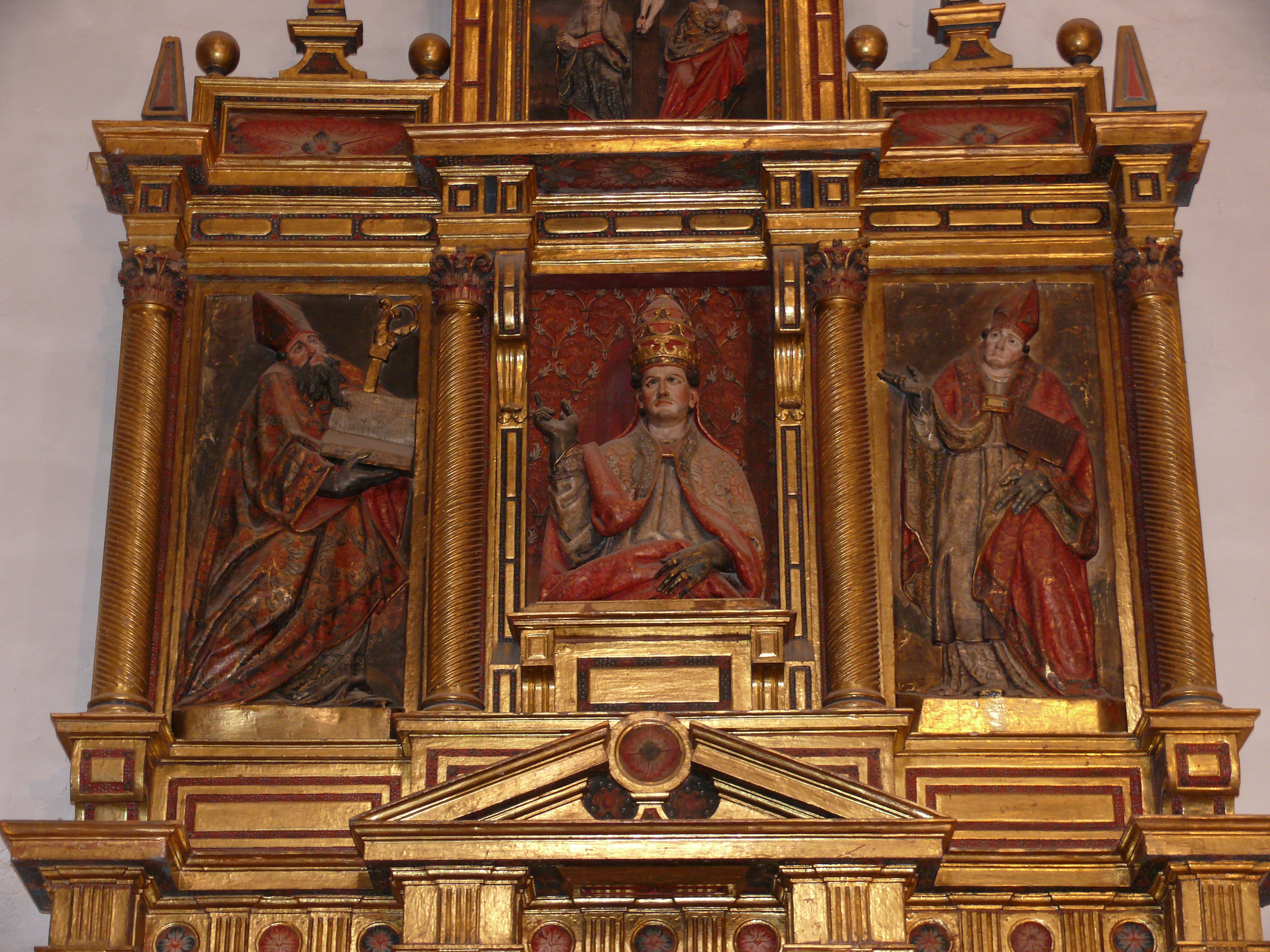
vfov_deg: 19.6
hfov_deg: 26.0
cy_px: 476
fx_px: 2752
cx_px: 635
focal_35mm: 75
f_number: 4
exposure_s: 1/4
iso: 200
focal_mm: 15.9
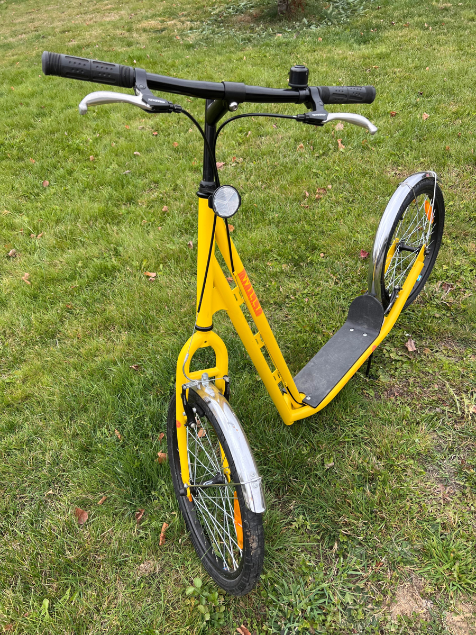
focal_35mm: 26
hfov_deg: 53.1
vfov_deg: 67.3
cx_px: 238
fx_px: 477
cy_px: 318
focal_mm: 5.7
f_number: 1.5
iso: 50
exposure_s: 1/780
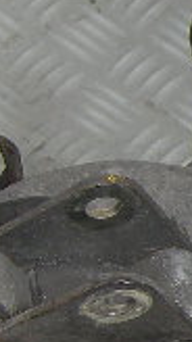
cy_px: 304
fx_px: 1669
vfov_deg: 11.6
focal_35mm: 184
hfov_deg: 6.0
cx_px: -419
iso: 64
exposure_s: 1/71.5
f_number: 3.5
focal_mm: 4.7
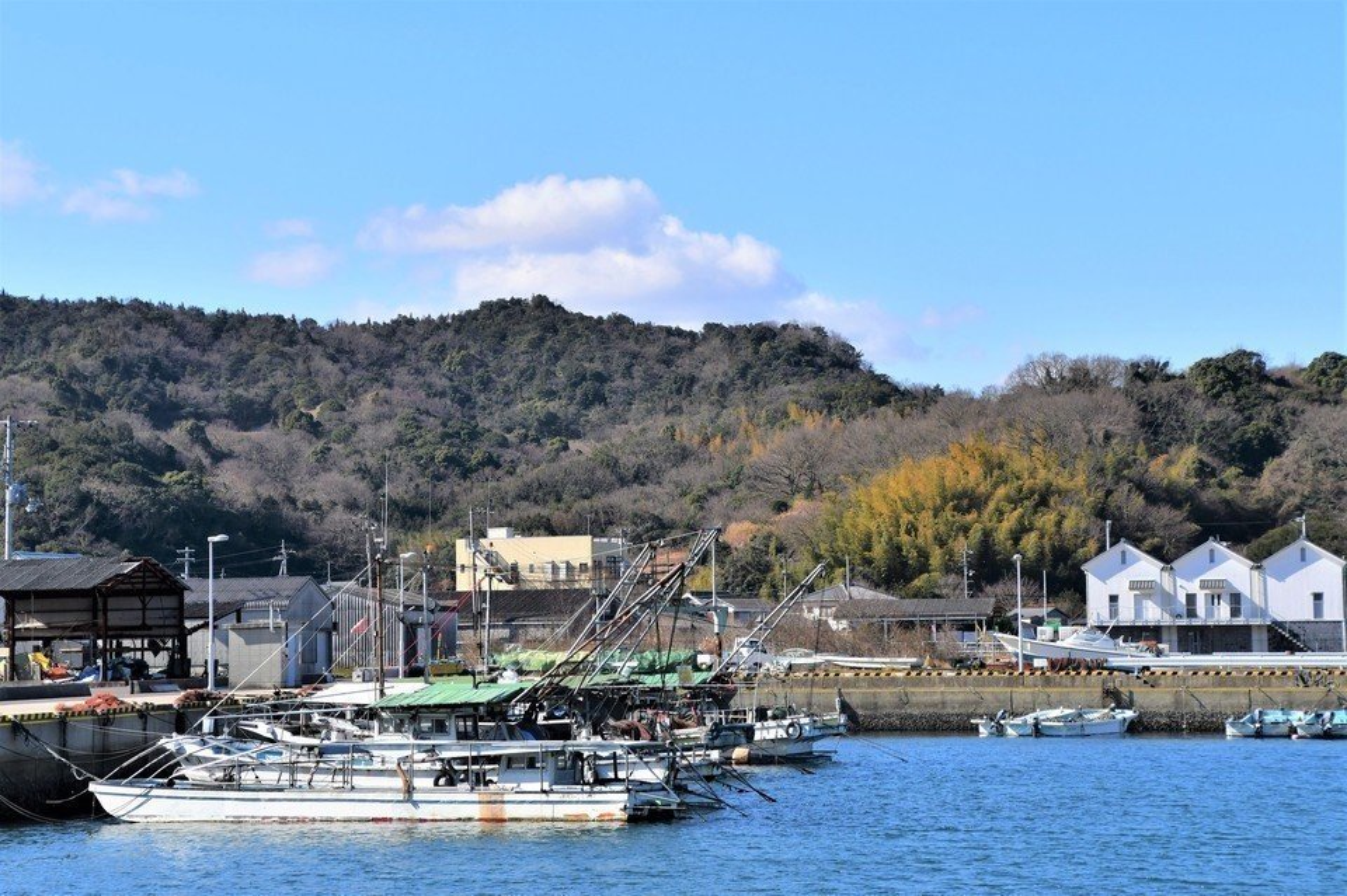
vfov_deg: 15.7
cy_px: 448
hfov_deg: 23.4
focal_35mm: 87
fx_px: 3253
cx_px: 674
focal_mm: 58
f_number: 8
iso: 320
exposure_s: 1/1250
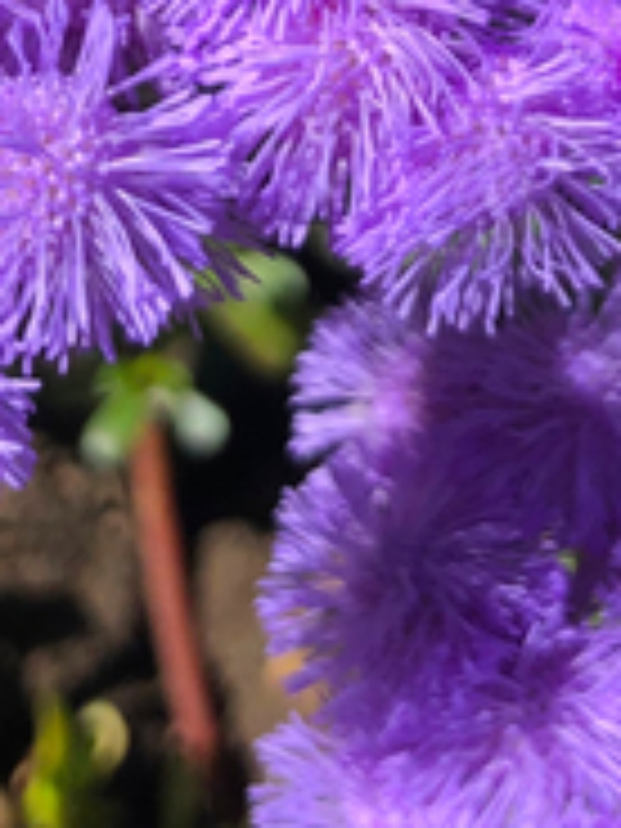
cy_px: -472
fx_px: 3157
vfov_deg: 13.9
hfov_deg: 11.2
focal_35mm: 132
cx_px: 472
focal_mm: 3.99
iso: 20
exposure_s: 1/1600
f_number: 1.8
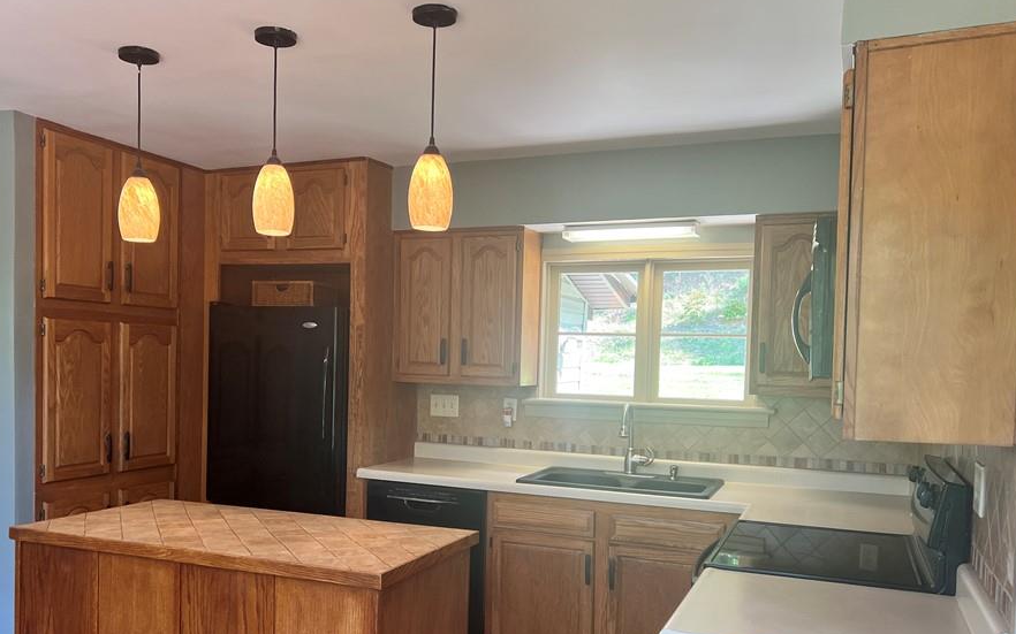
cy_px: 408
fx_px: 886
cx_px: 461
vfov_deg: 39.1
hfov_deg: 59.6
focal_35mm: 32
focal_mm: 5.7
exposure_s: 1/120
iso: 100
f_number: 1.5
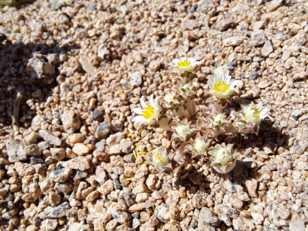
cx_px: 154
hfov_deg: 69.4
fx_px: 222
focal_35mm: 25
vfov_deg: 54.9
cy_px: 116
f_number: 2.4
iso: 50
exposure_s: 1/1733
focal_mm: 2.13
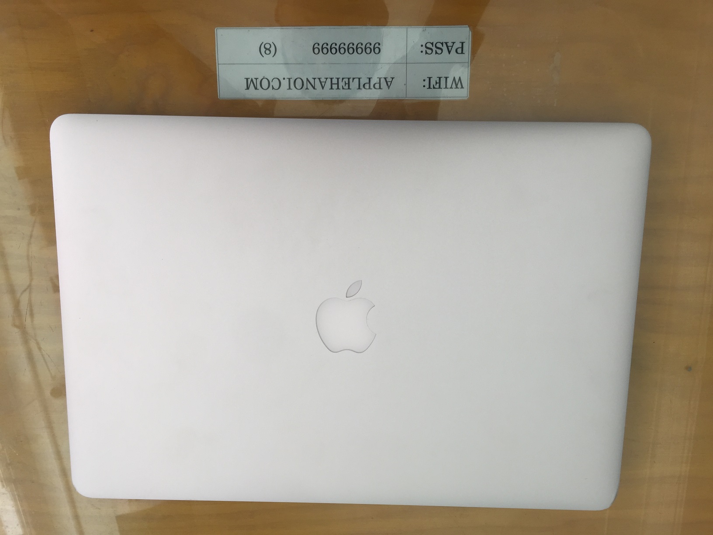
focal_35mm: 29
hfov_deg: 61.7
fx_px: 597
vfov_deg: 48.2
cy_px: 268
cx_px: 356
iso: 32
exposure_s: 1/50
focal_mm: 4.15
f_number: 2.2
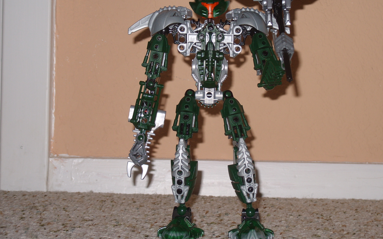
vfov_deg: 15.2
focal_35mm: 86
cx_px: 206
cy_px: 93
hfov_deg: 24.1
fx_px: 898
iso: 50
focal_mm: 15.45
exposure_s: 1/148
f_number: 3.3
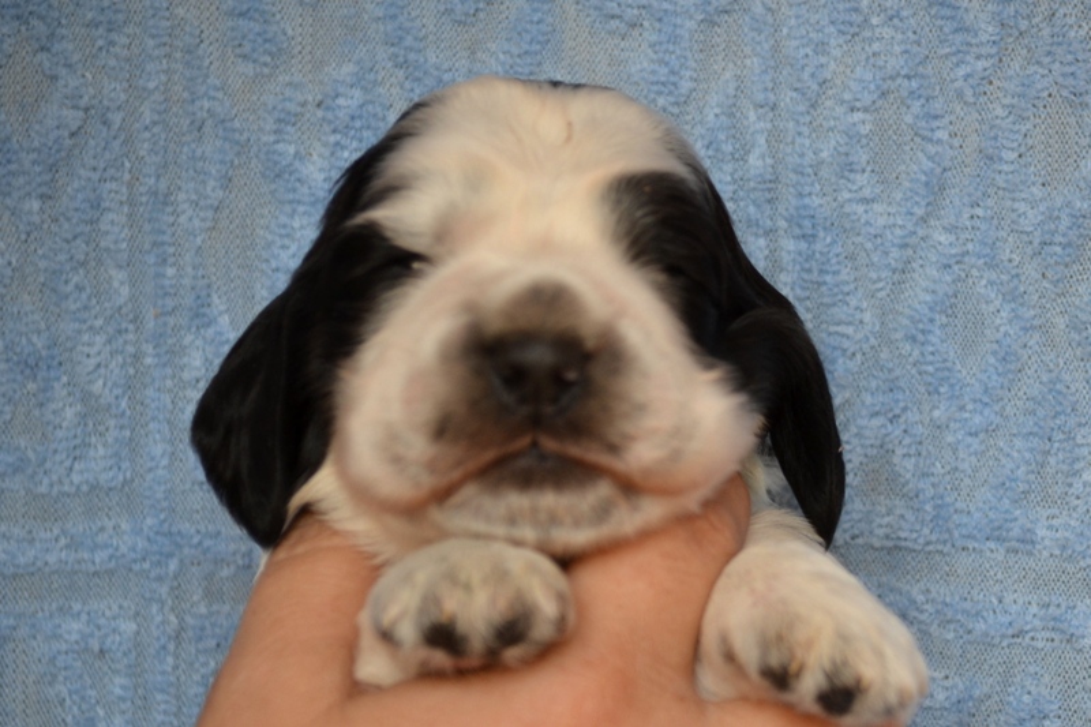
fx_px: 4454
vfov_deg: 9.3
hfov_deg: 14.0
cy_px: 364
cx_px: 546
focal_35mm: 147
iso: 400
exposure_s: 1/100
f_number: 5
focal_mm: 98
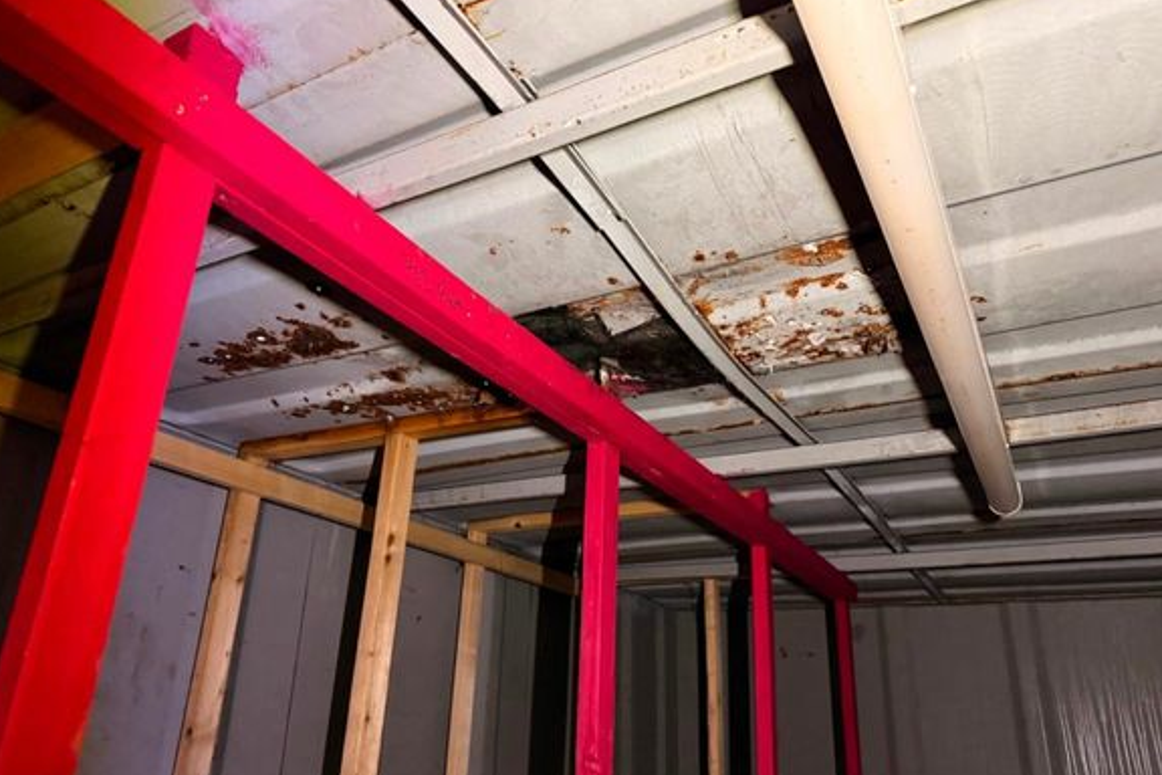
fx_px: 839
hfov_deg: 69.4
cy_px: 404
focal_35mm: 26
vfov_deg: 49.5
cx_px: 559
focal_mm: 6.76
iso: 1000
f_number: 1.78
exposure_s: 1/35
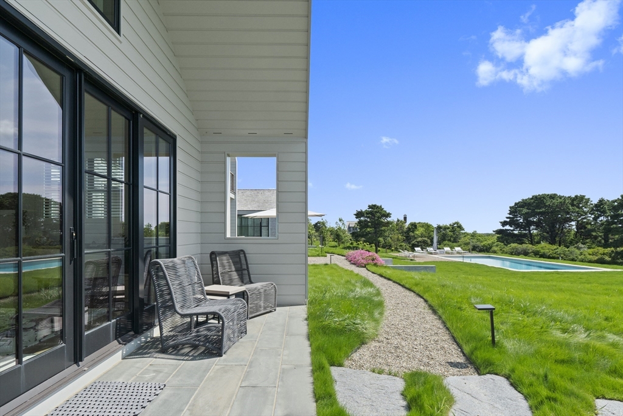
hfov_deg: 90.0
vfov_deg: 67.4
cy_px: 208
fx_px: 312
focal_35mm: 18
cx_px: 312
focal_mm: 12
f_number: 5.6
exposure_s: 1/2000
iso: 400
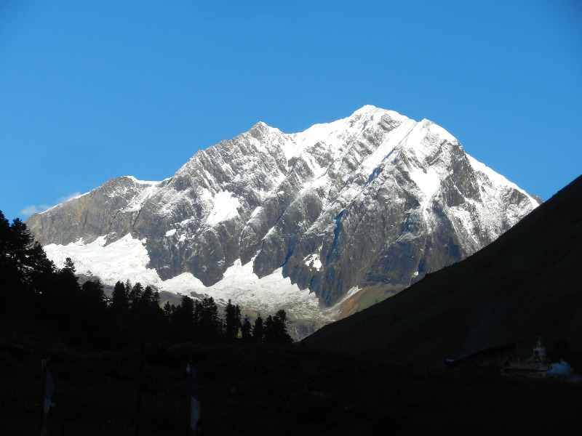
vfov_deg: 12.0
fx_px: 2068
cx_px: 291
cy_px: 218
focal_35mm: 123
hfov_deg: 16.0
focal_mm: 22.2
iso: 160
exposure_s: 1/800
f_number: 5.1
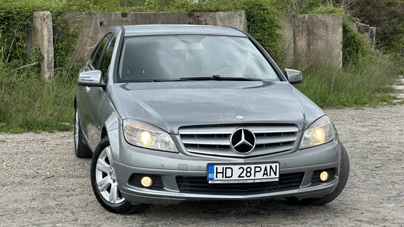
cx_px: 200
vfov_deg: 14.2
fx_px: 910
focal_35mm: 85
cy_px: 118
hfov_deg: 25.0
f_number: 2.8
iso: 32
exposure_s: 1/244
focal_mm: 9
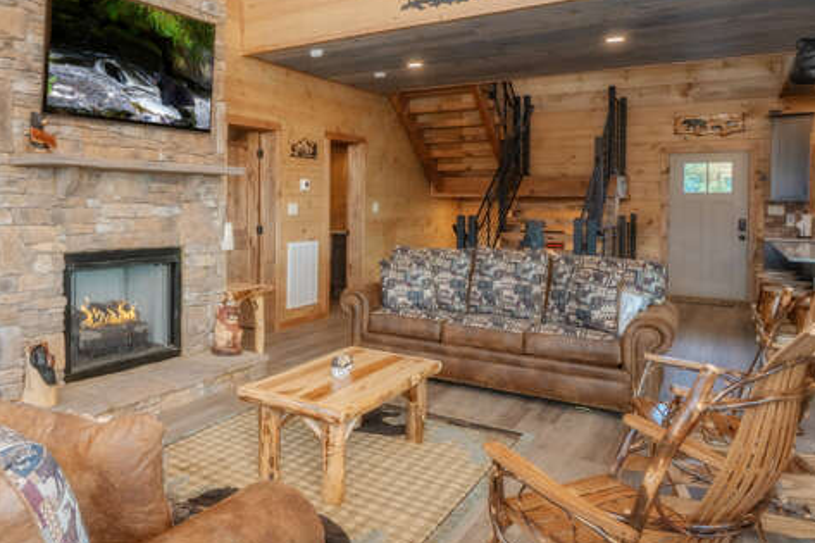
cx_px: 245
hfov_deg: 66.7
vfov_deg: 49.1
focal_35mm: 26
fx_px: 588
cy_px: 209
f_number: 7.1
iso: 640
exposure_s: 1/160
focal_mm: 16
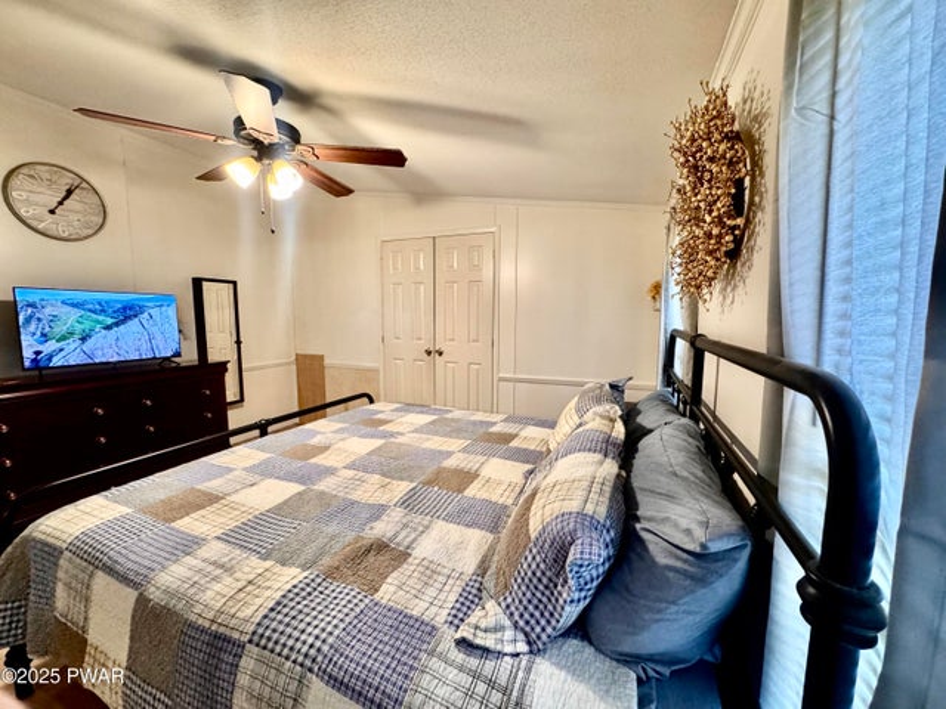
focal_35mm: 14
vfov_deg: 85.7
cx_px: 473
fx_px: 383
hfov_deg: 102.1
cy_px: 354
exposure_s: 1/60
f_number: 2.2
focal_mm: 2.22
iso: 320
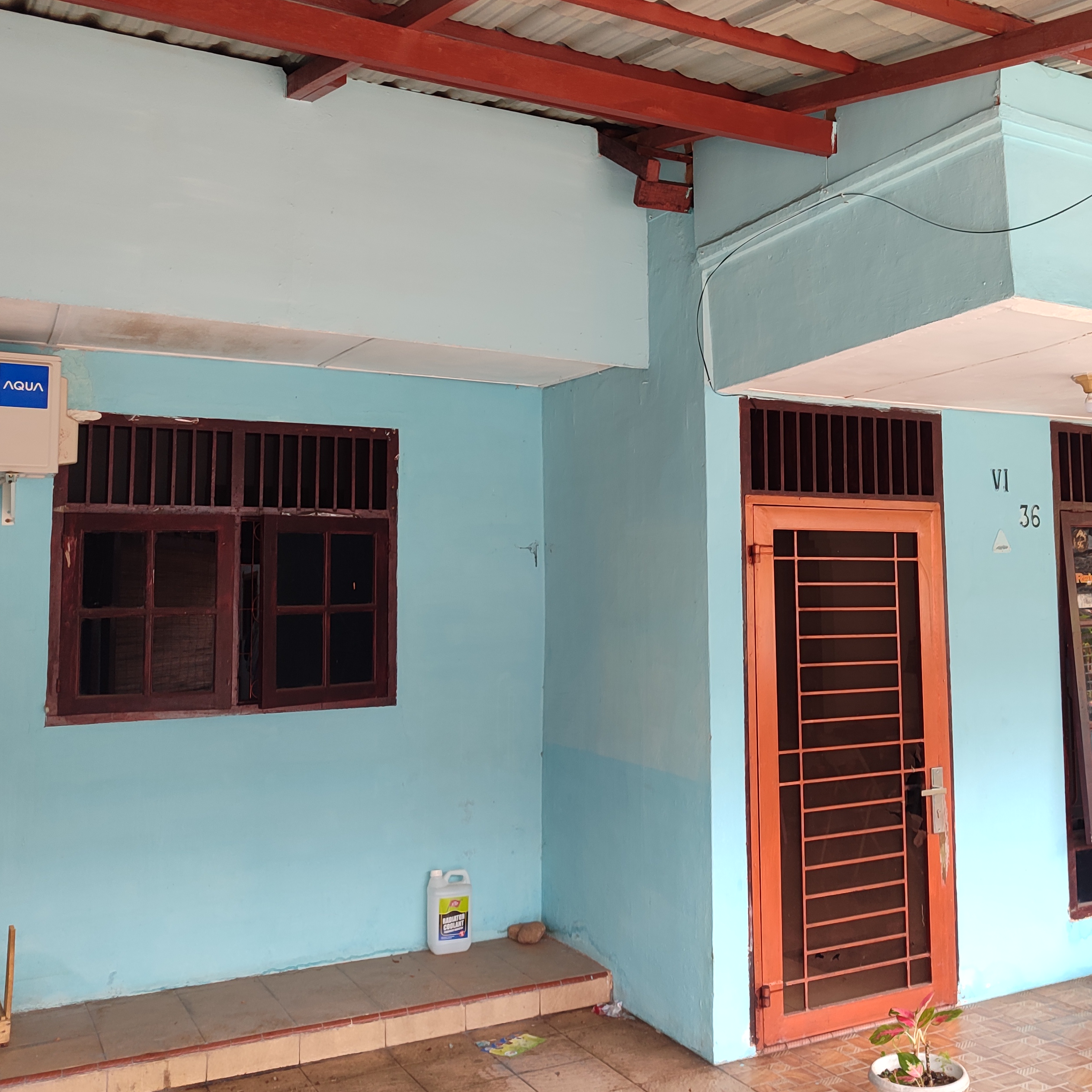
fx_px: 1249
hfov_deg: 46.5
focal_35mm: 35
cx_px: 721
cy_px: 486
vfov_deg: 47.1
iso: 192
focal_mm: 5.95
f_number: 1.89
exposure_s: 1/100
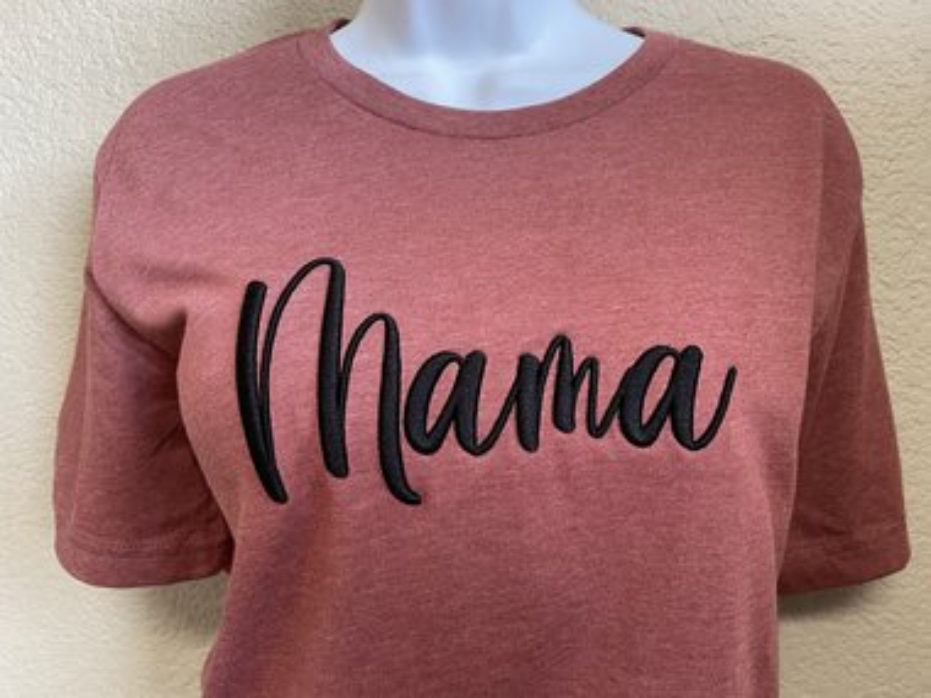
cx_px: 466
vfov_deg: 53.1
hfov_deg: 67.3
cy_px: 349
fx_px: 699
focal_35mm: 26
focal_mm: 4.2
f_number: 1.6
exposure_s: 1/60
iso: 125
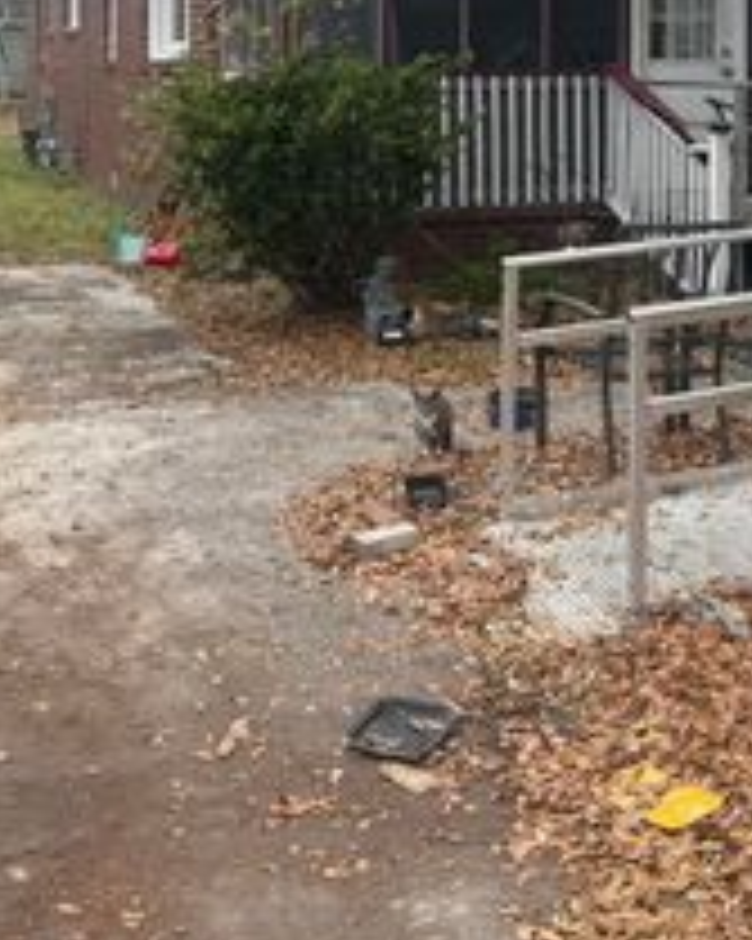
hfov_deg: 27.0
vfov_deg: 32.1
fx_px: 1559
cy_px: 115
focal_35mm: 56
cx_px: 459
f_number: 1.78
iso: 80
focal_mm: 6.76
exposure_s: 1/453
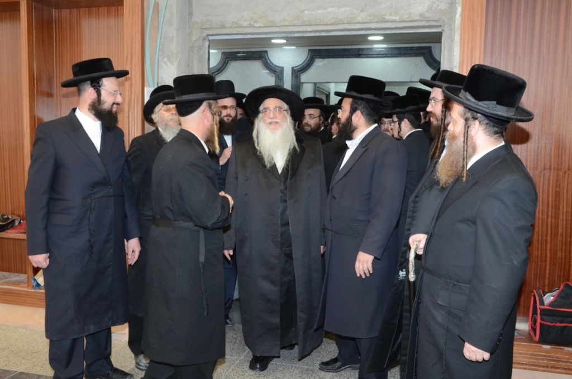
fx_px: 547
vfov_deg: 38.2
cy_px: 190
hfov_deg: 55.2
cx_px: 286
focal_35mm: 34
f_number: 5.6
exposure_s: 1/100
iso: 640
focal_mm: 23
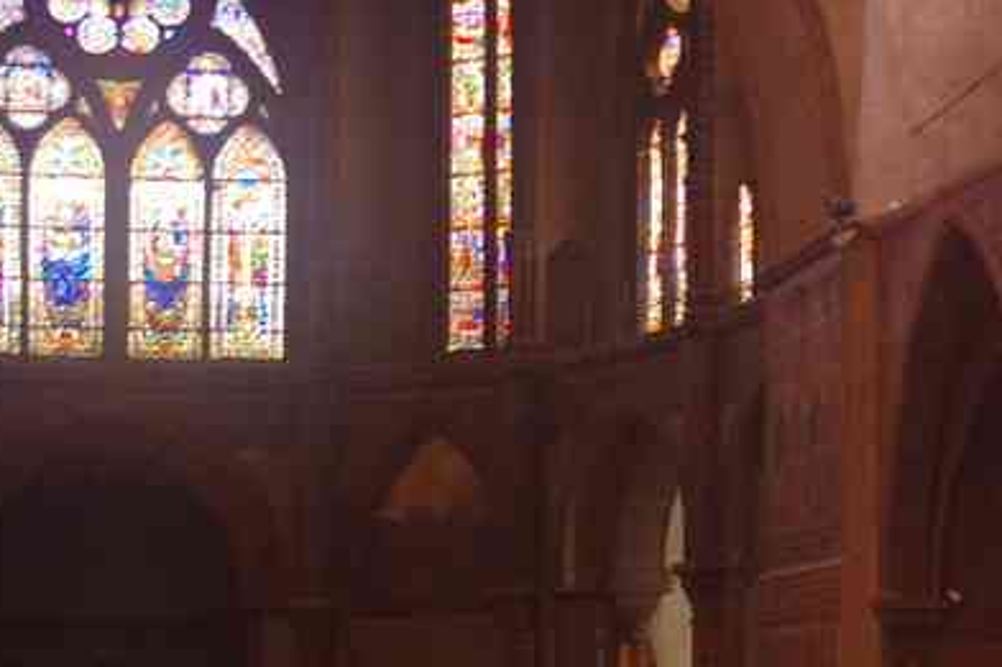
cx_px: 850
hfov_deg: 16.1
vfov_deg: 10.8
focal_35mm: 126
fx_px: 3513
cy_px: 519
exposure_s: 1/6
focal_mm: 33
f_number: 4
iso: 3200
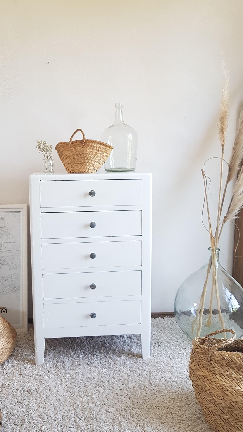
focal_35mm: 29
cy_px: 214
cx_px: 82
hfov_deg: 39.7
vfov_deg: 66.1
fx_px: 332
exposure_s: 1/50
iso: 80
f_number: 1.7
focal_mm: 4.2
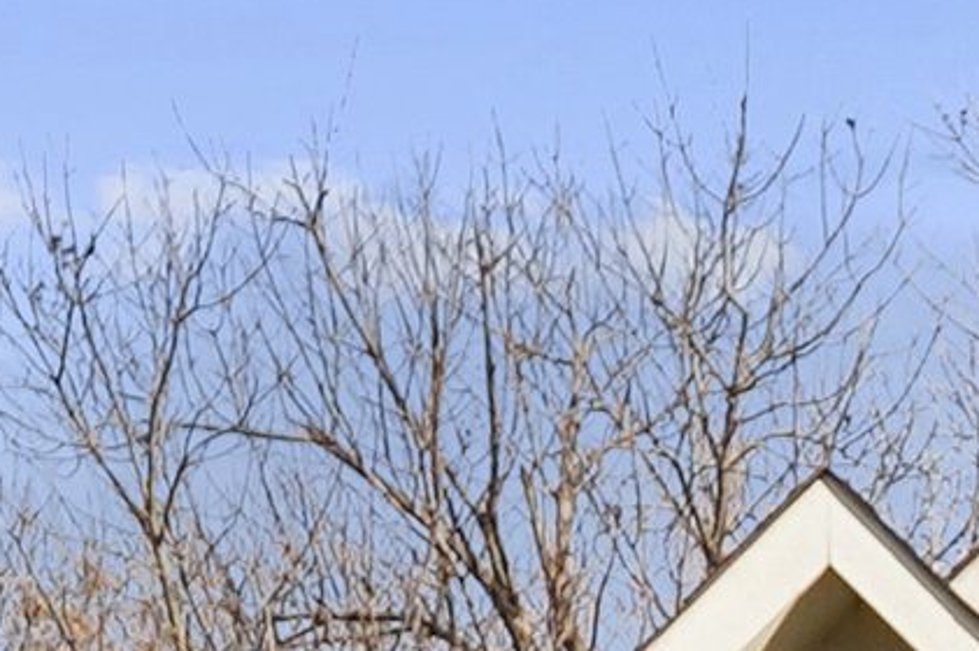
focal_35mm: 263
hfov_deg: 7.1
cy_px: 2030
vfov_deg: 4.9
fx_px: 7146
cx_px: 2774
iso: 100
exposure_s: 1/100
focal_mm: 24
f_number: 5
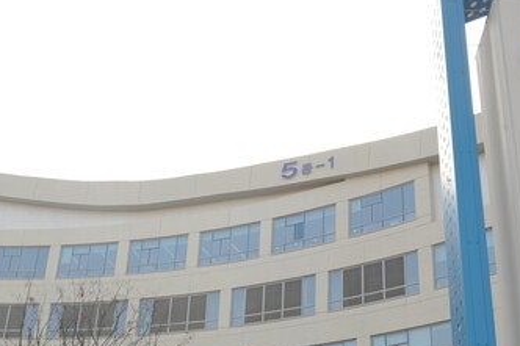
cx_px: 207
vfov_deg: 23.9
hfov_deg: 35.5
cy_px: 254
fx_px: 808
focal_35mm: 56
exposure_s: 1/125
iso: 250
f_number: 10
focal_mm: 31
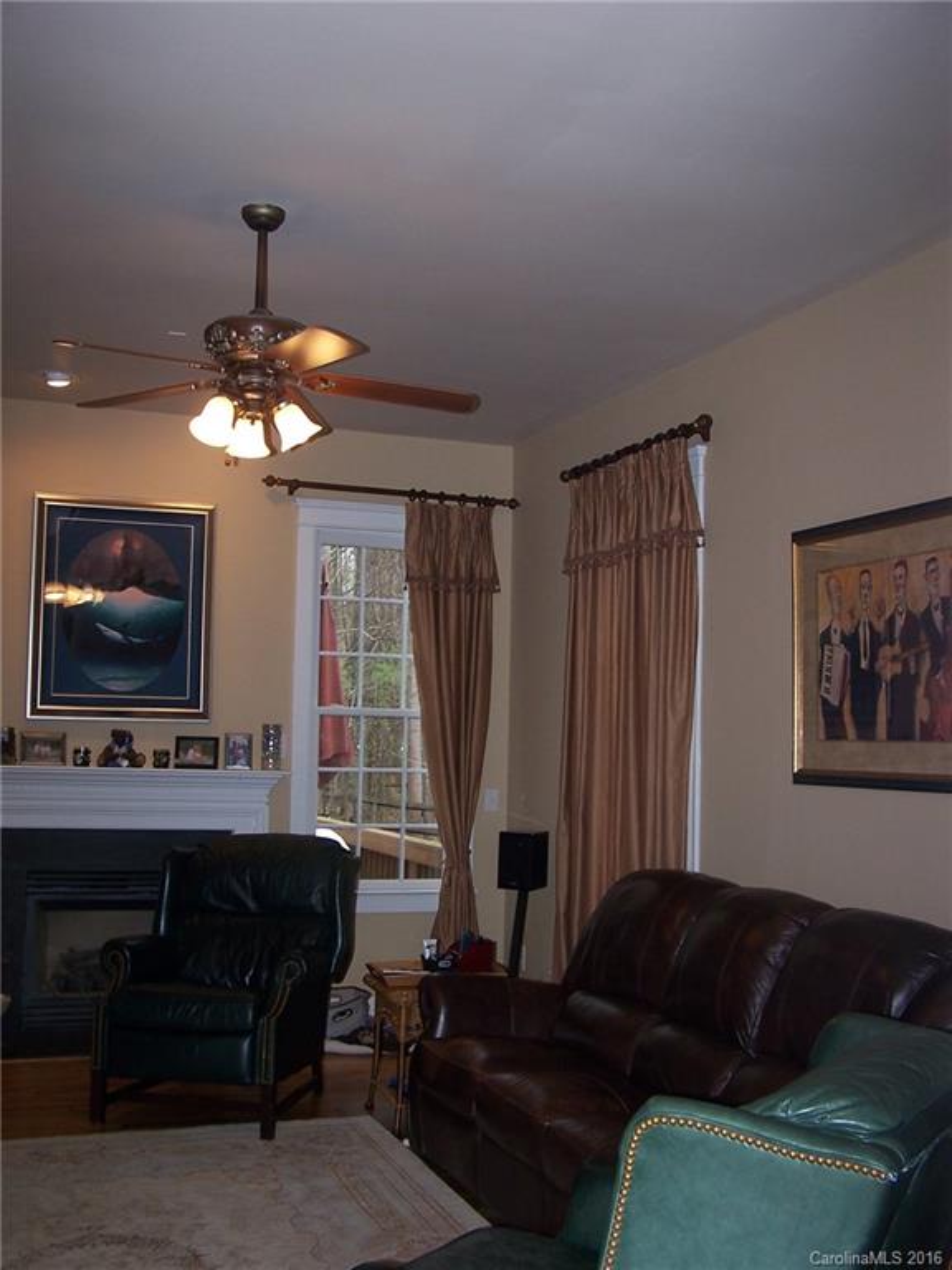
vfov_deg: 49.0
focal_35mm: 38
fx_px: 1393
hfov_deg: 37.7
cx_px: 476
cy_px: 635
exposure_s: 1/60
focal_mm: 6.3
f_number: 2.8
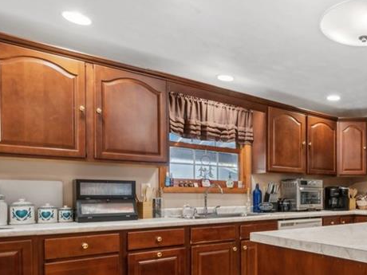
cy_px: 198
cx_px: 324
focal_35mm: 30
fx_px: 318
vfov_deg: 45.5
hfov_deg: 53.2
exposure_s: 1/2.5
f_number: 11
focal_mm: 14
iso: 50
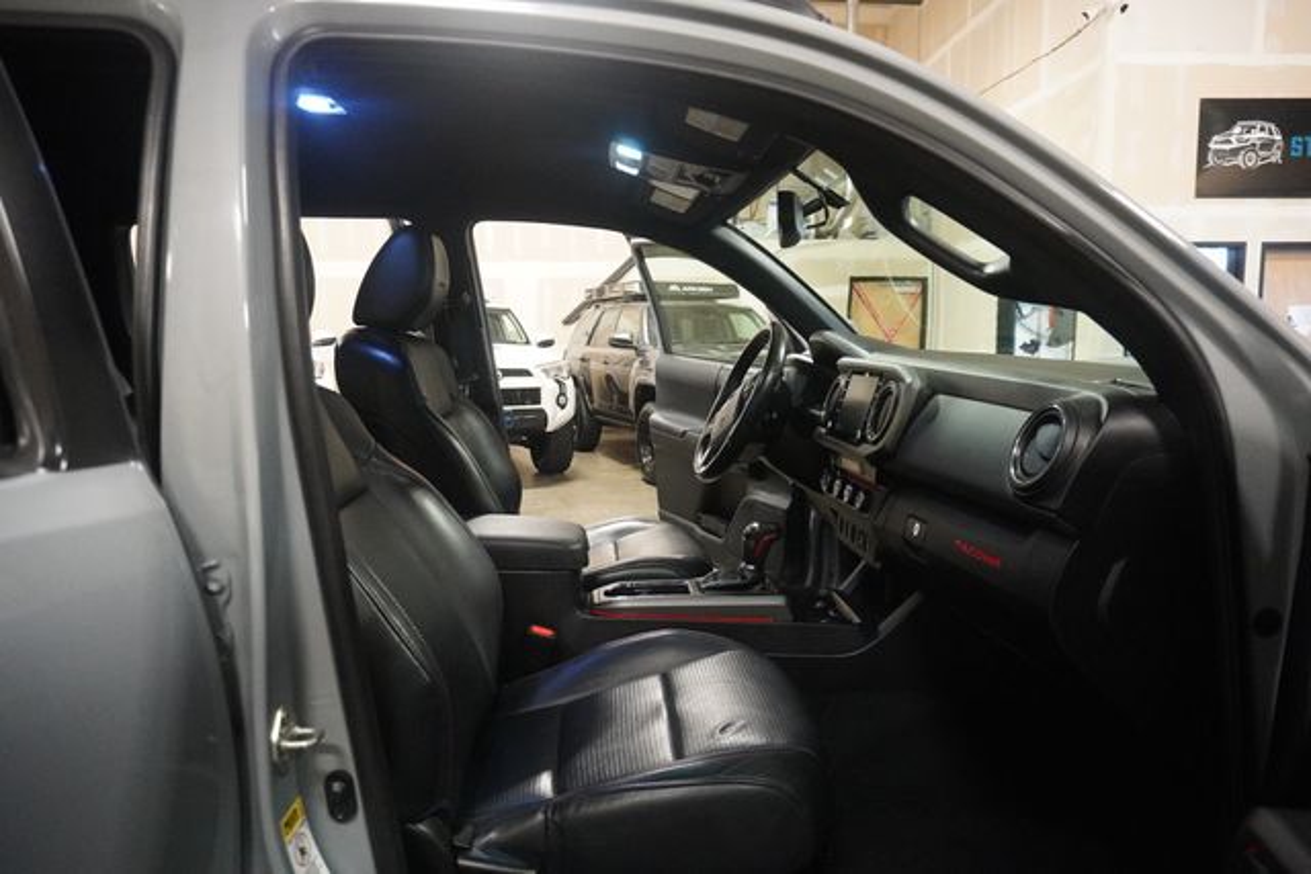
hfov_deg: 73.7
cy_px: 437
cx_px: 656
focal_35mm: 24
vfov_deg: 53.2
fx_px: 874
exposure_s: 1/125
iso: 6400
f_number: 3.5
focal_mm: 16
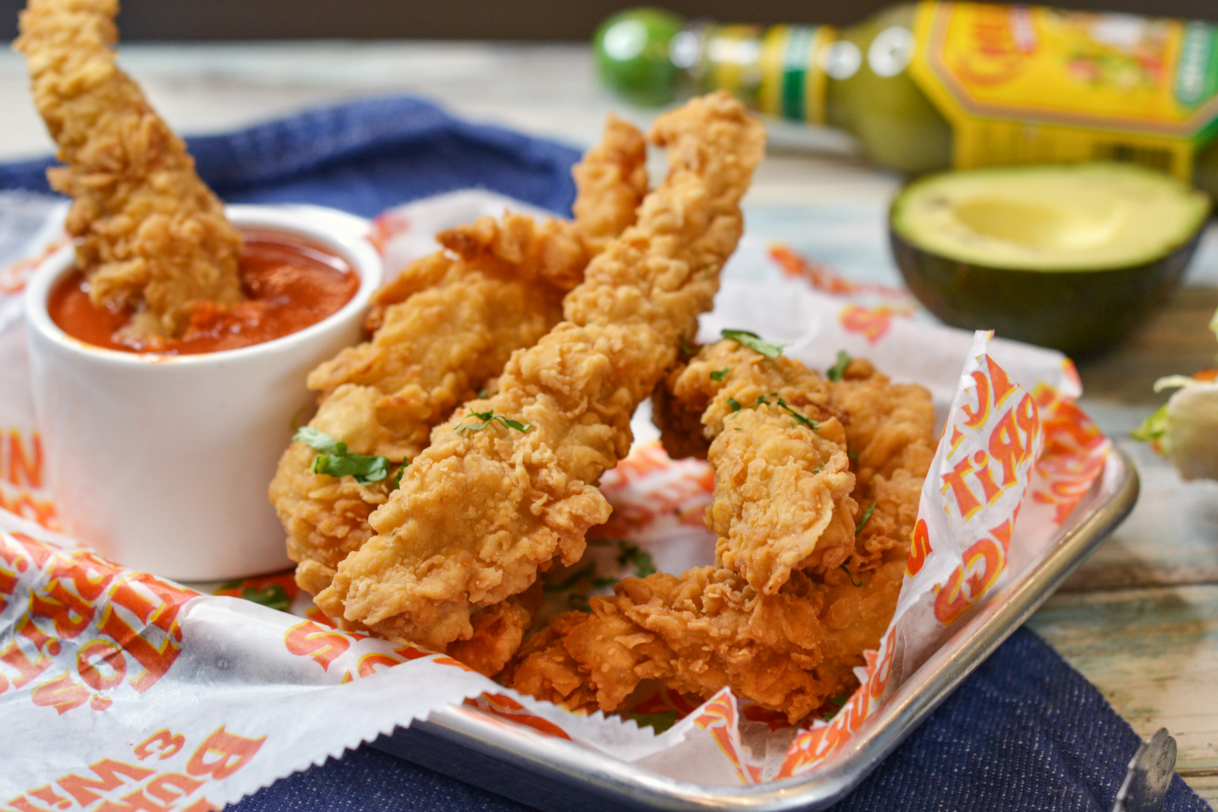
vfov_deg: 15.2
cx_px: 609
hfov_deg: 22.6
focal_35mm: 90
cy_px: 406
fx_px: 3045
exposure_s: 1/160
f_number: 5
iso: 400
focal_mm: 60
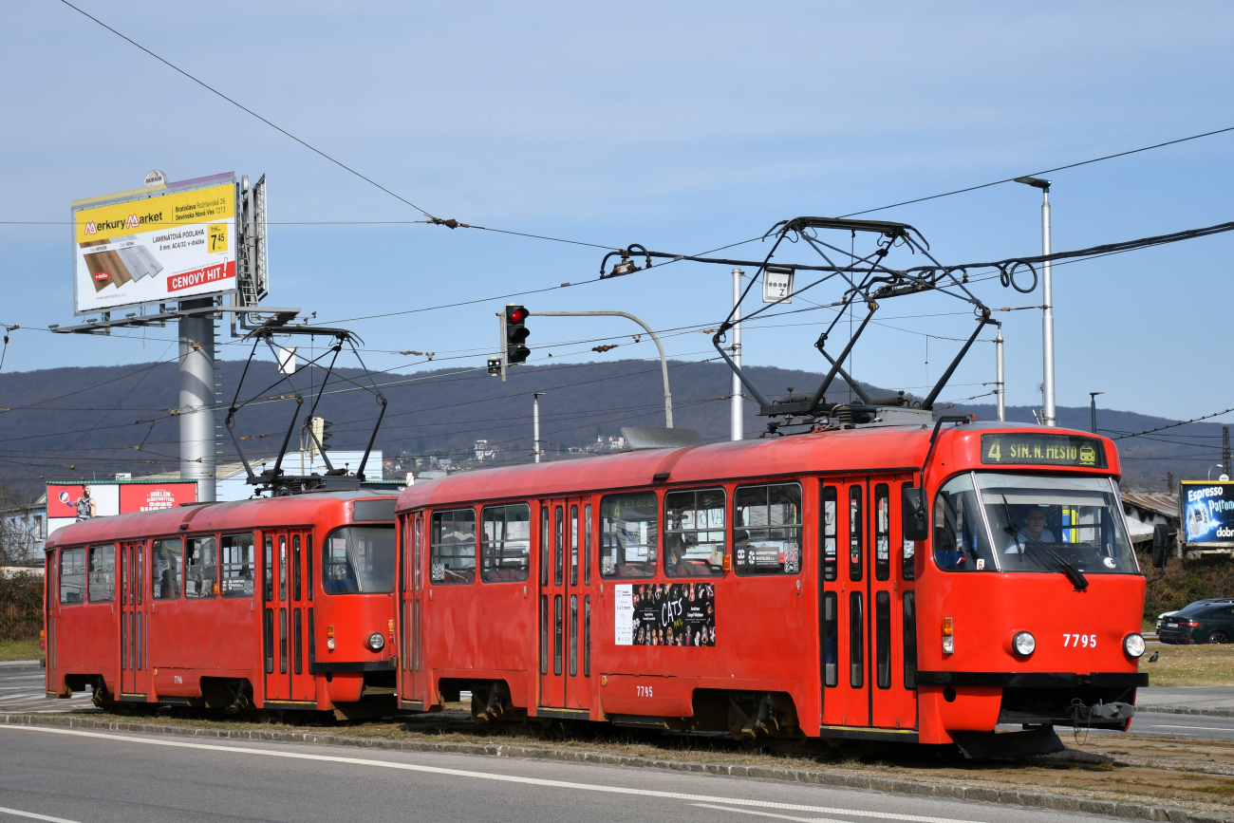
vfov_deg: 17.5
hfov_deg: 26.0
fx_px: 2674
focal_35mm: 78
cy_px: 412
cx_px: 617
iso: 200
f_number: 5
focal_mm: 52
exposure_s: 1/1667
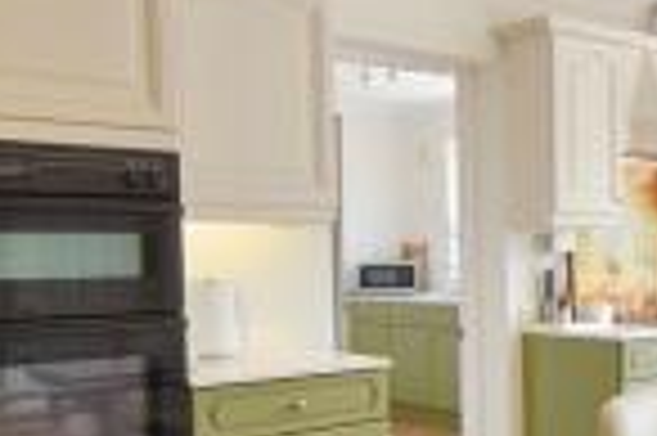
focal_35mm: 49
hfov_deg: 37.1
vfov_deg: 27.3
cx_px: 621
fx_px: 893
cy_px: 299
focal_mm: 10
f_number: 4.5
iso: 100
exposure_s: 1/80
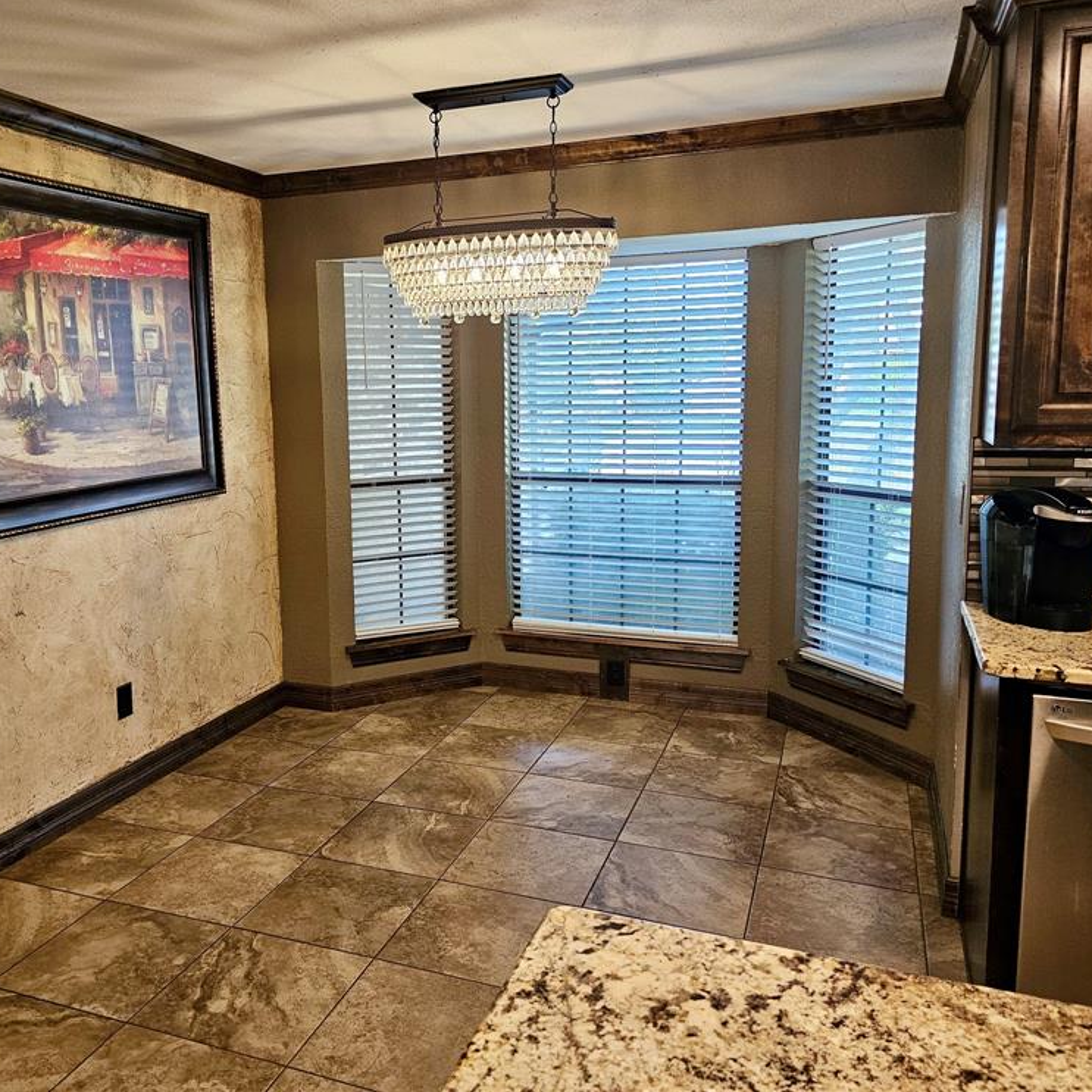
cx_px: 447
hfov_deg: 56.9
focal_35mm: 28
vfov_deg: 57.3
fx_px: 999
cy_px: 529
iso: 250
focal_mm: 6.3
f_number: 1.7
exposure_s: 1/120
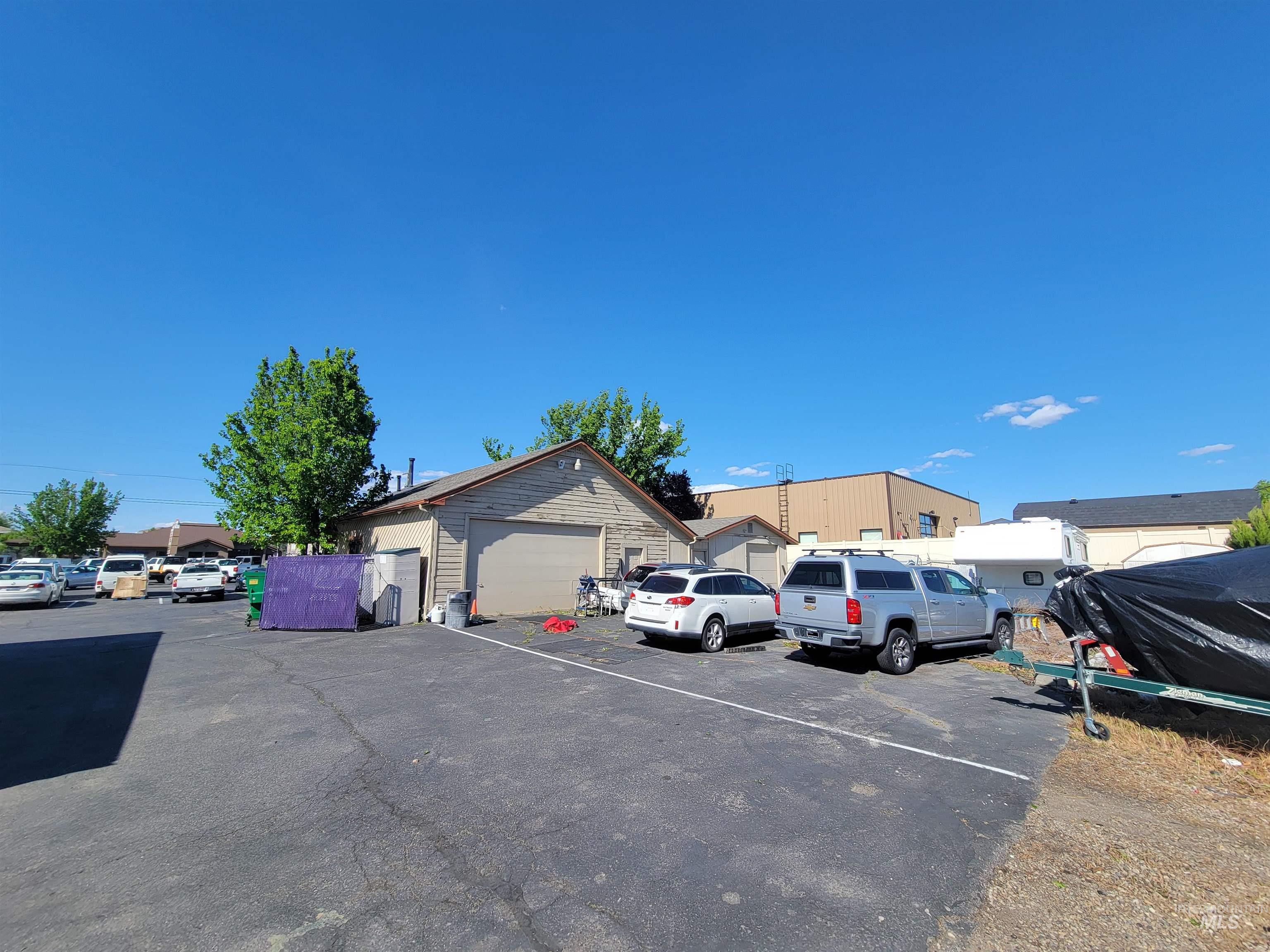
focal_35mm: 13
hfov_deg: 106.2
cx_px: 635
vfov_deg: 89.9
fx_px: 477
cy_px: 476
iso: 50
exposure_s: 1/1279
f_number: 2.2
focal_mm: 2.2
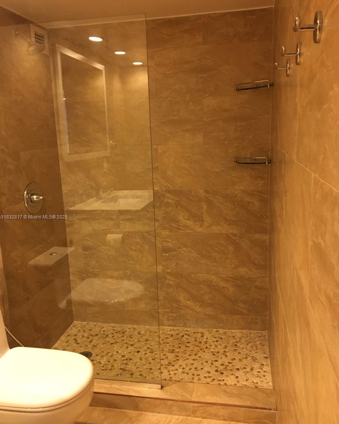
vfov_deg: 57.2
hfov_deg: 47.1
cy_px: 217
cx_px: 171
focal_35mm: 31
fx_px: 389
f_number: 2.2
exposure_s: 1/30
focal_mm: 4.15
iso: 160
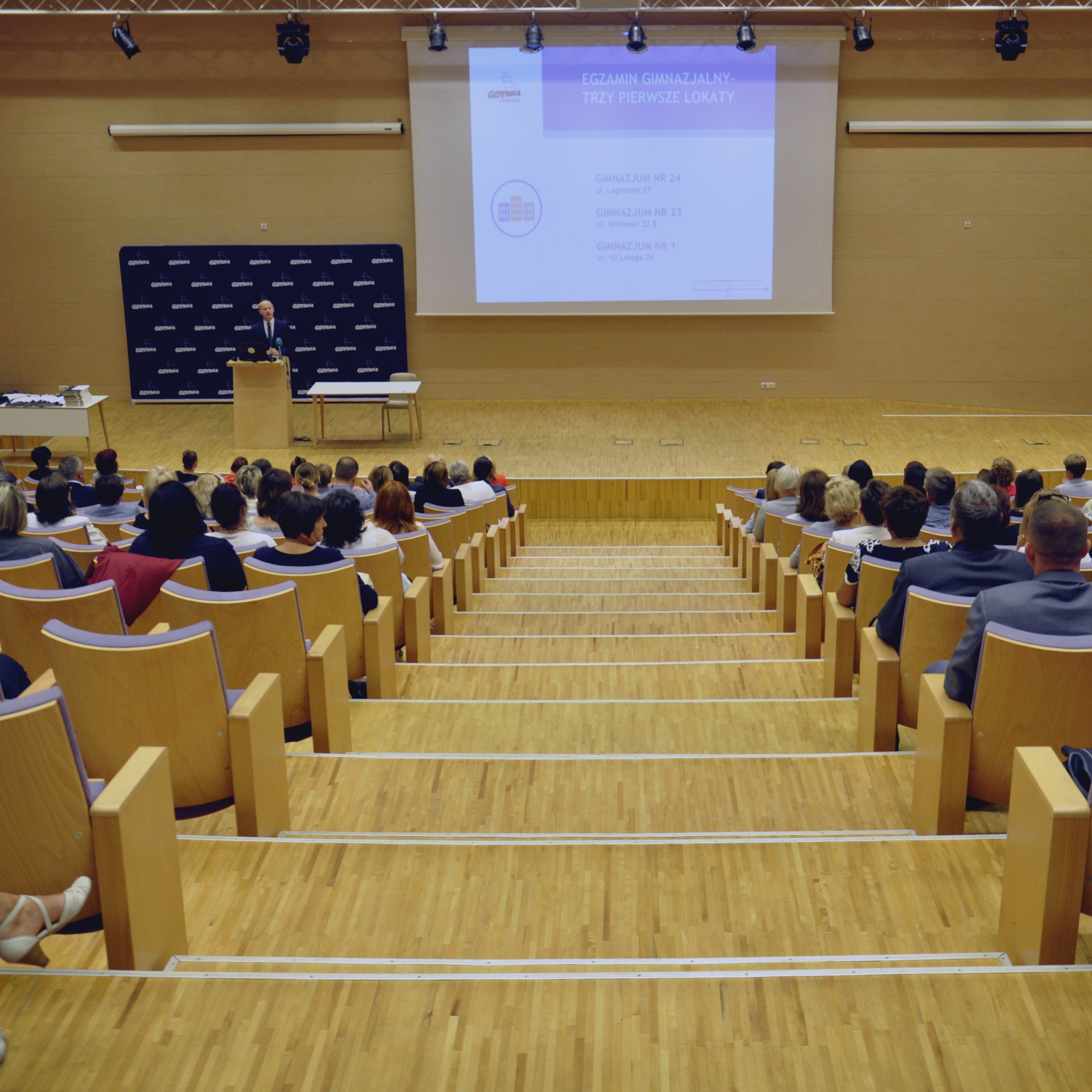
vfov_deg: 39.2
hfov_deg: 39.1
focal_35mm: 43
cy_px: 539
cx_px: 631
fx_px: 1535
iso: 640
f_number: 5
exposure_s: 1/25
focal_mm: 22
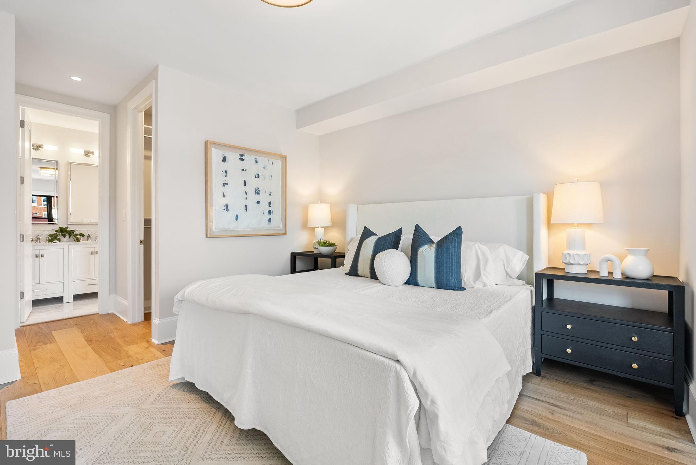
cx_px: 348
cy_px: 232
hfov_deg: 96.7
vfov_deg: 73.8
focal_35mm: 16
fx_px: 309
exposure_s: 1/25
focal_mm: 16
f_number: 6.3
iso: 800
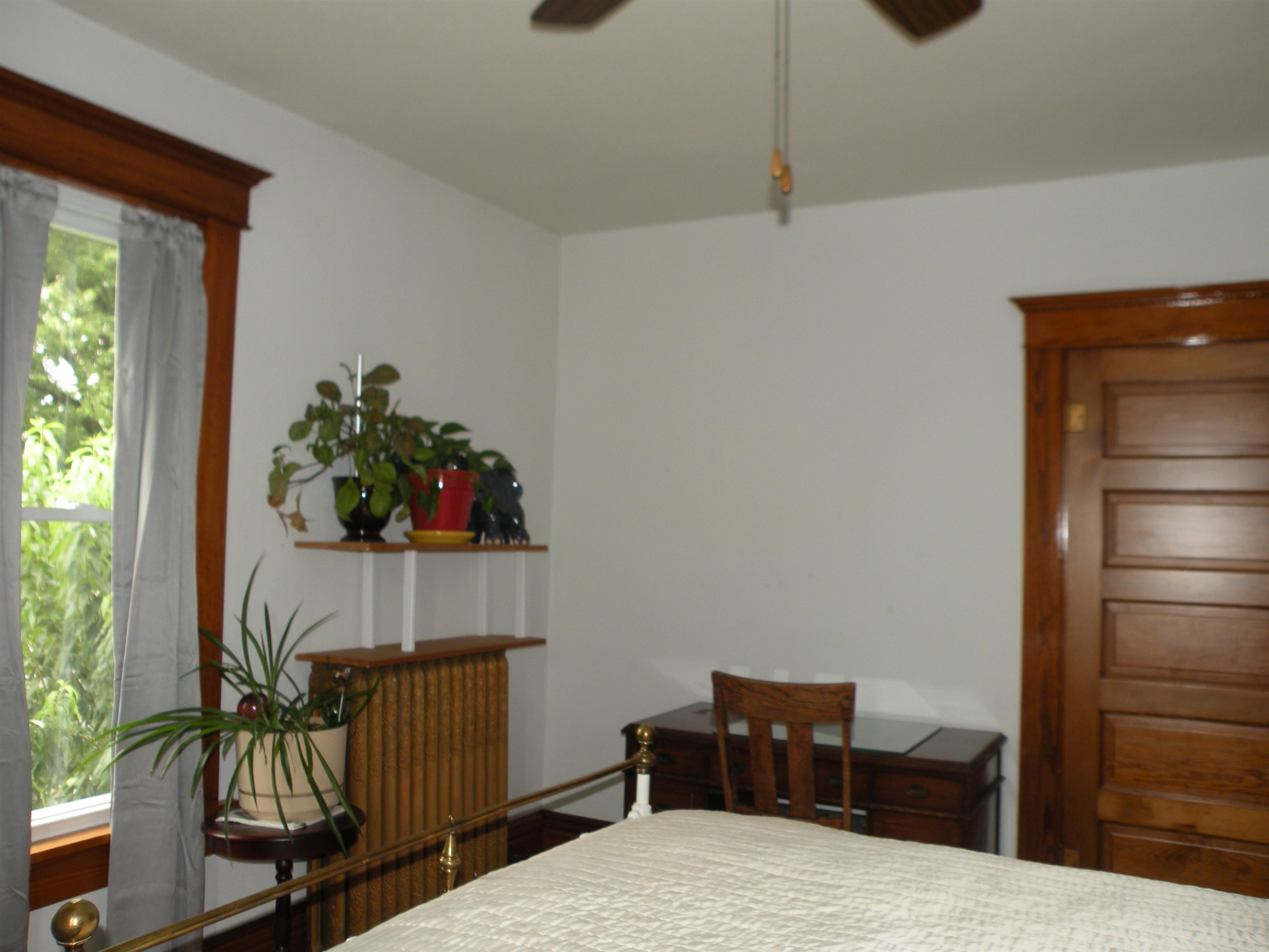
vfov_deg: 51.4
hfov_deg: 65.3
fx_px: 990
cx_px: 634
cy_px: 476
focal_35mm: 27
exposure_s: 1/30
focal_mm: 4.7
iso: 64
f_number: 2.8
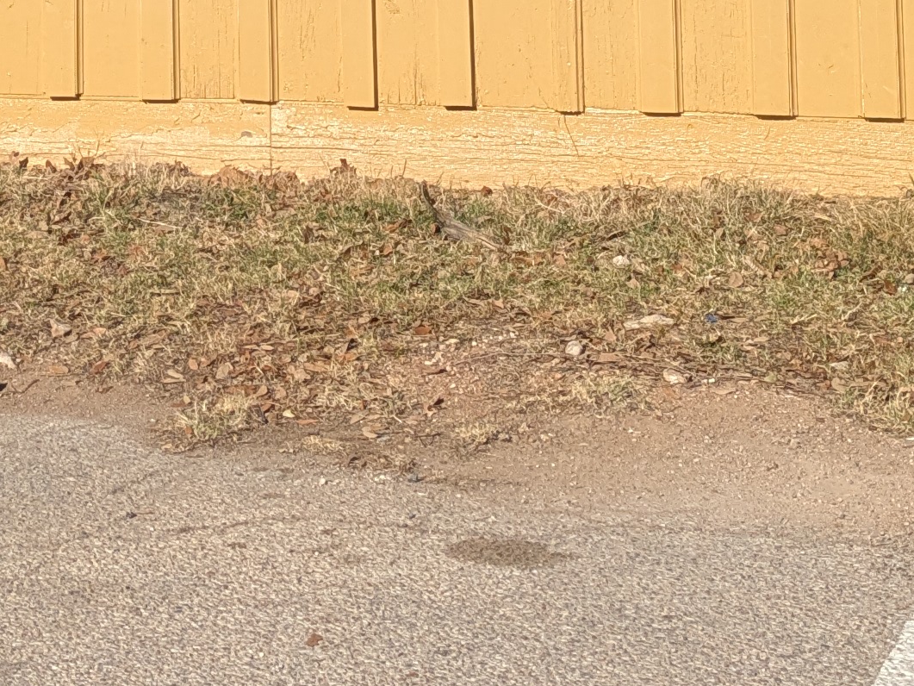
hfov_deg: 18.0
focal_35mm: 109
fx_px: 2878
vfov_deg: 12.4
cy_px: -552
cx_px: 378
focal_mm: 5.43
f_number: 1.89
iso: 47
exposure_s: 1/3086
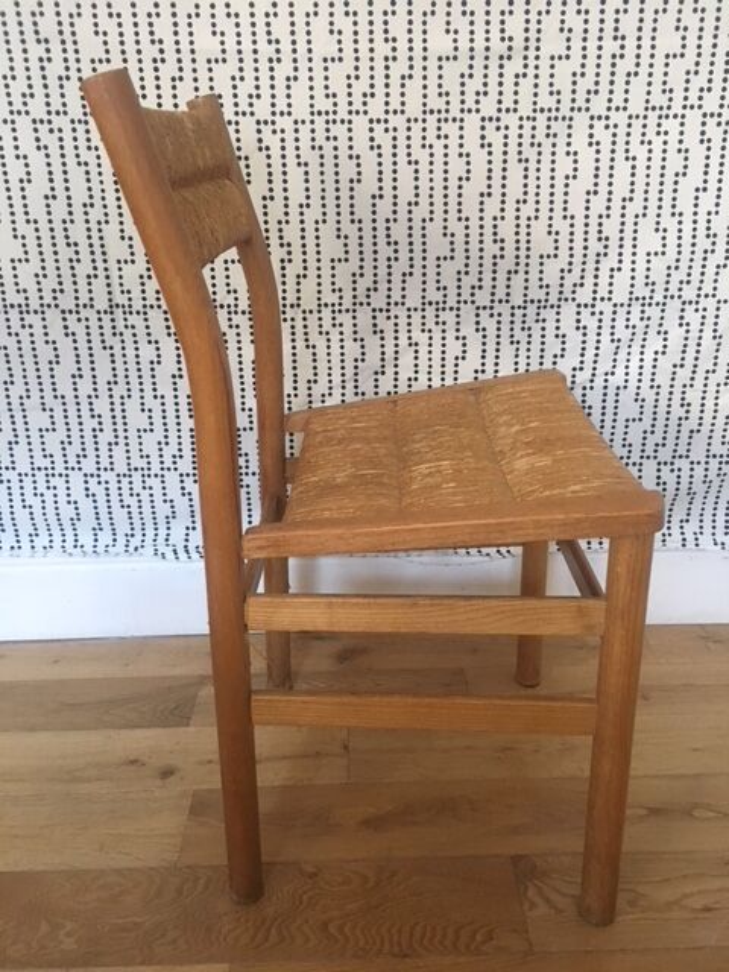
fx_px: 814
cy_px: 486
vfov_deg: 61.7
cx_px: 364
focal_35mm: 29
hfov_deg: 48.2
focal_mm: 4.15
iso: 200
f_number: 2.2
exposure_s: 1/25
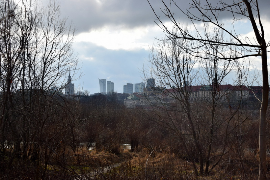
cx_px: 135
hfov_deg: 37.8
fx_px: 394
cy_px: 90
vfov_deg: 25.8
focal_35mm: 52
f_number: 11
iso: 280
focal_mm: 35
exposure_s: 1/500
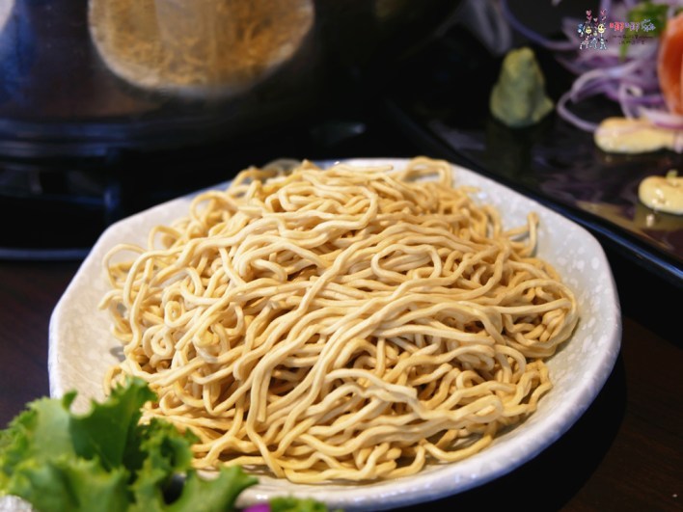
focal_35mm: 64
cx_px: 342
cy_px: 256
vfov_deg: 22.9
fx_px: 1263
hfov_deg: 30.3
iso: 250
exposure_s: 1/40
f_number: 4.4
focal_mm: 32
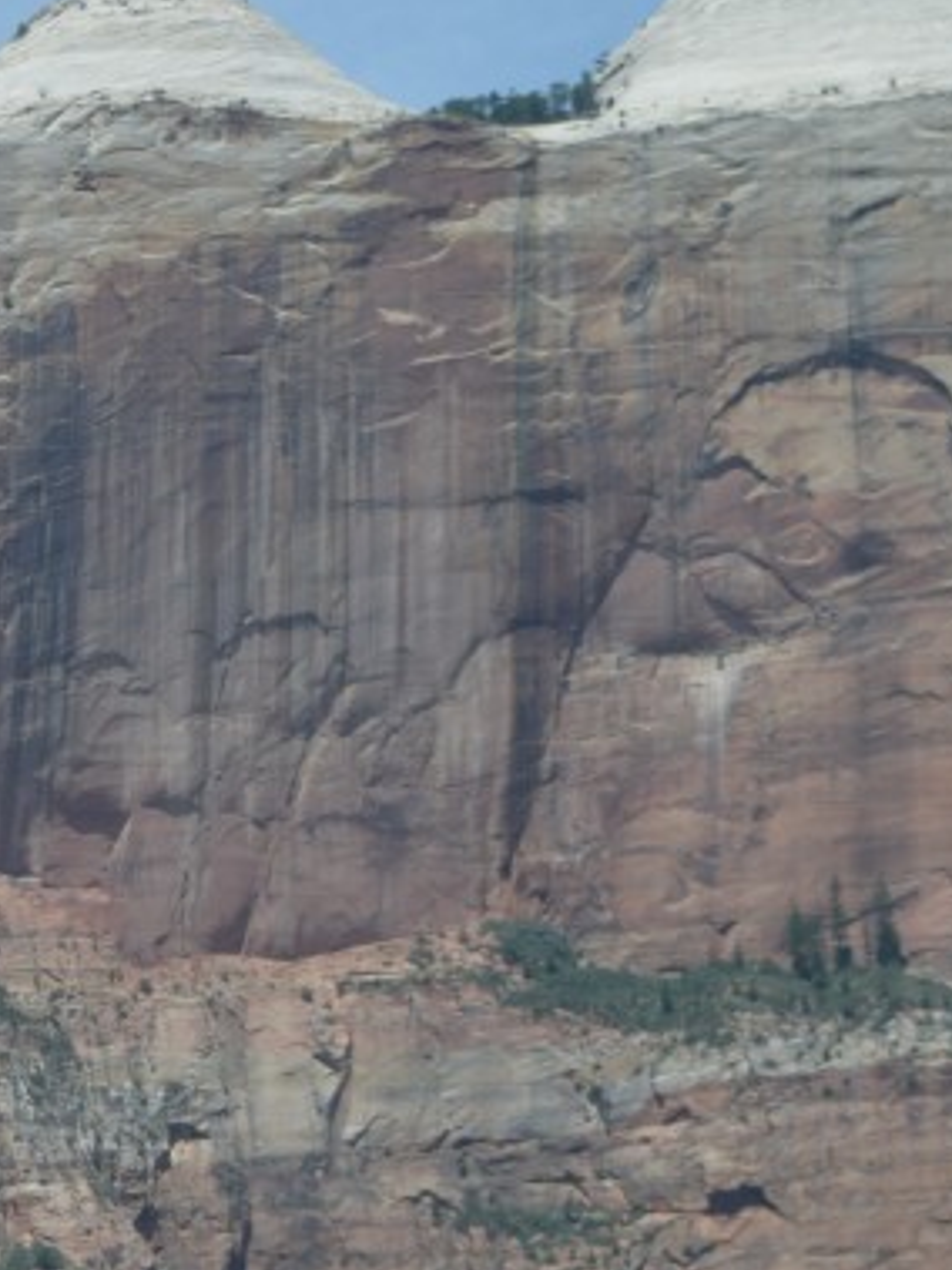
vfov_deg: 9.2
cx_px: -439
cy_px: 851
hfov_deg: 6.8
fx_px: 7925
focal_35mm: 216
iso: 200
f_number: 5
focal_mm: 42
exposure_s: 1/1250
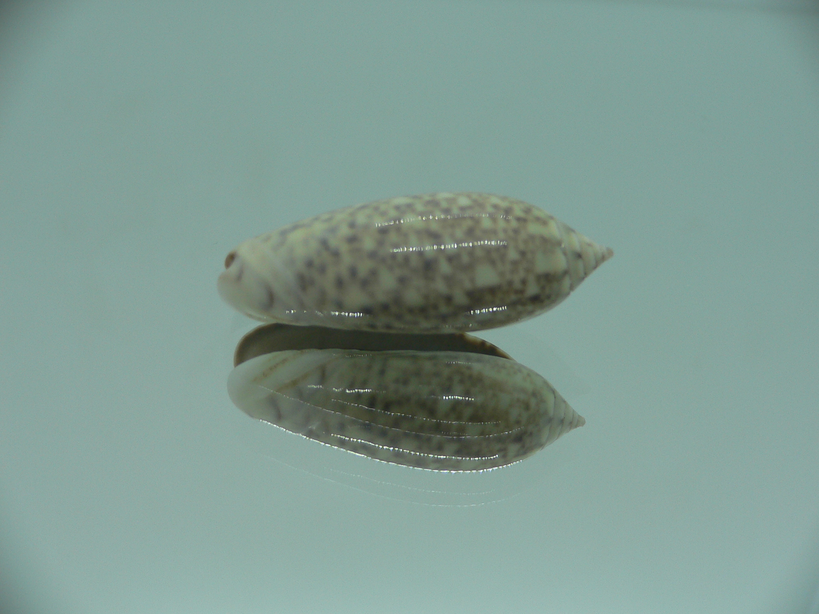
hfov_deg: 52.6
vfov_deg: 40.7
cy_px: 307
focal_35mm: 35
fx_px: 828
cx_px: 410
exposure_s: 1/80
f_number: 2.8
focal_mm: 4.6
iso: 80
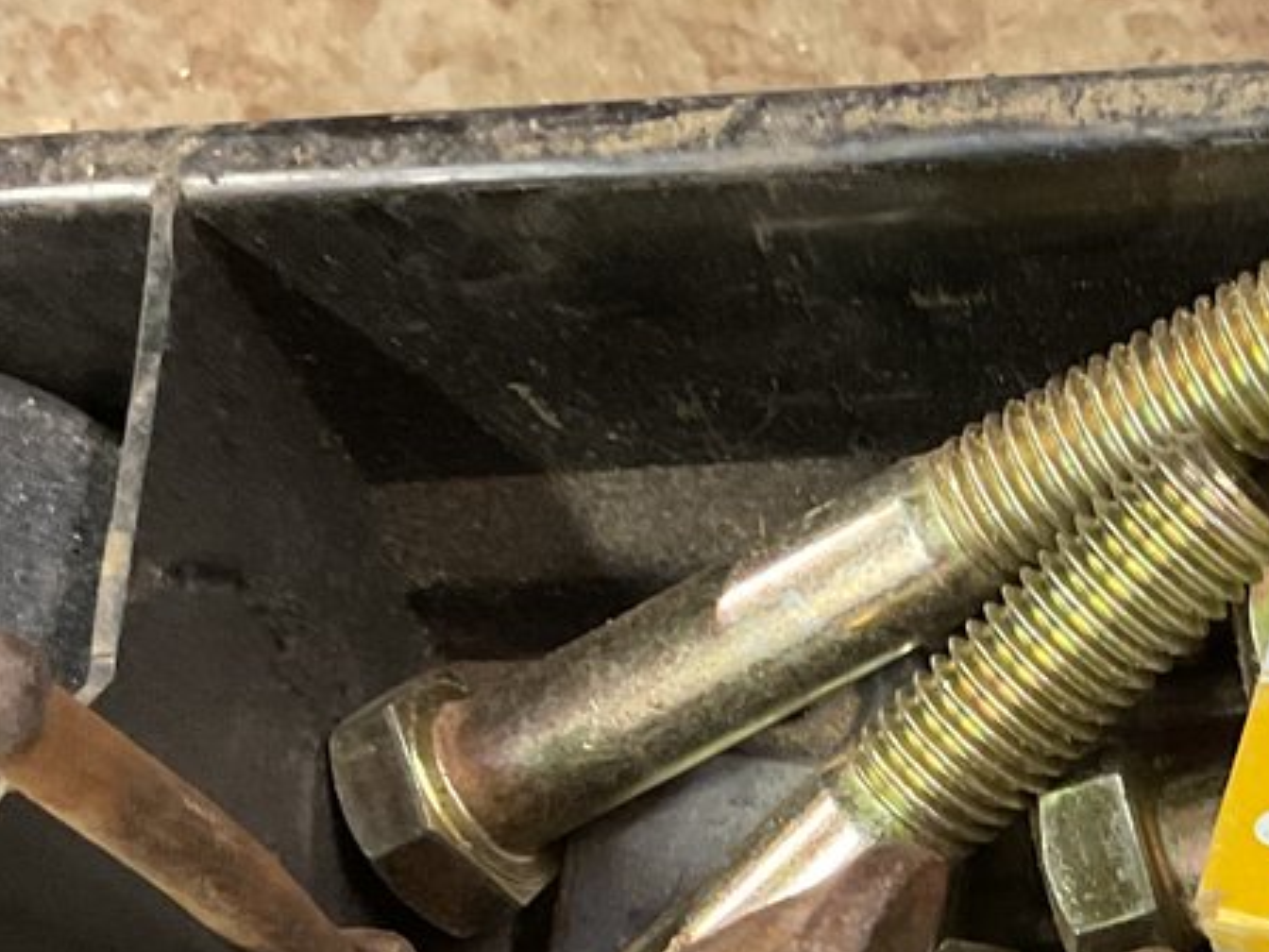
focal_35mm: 98
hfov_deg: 19.2
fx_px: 3593
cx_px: 1415
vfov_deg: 14.7
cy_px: 1092
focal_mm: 3
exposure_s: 1/40
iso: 250
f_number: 1.8
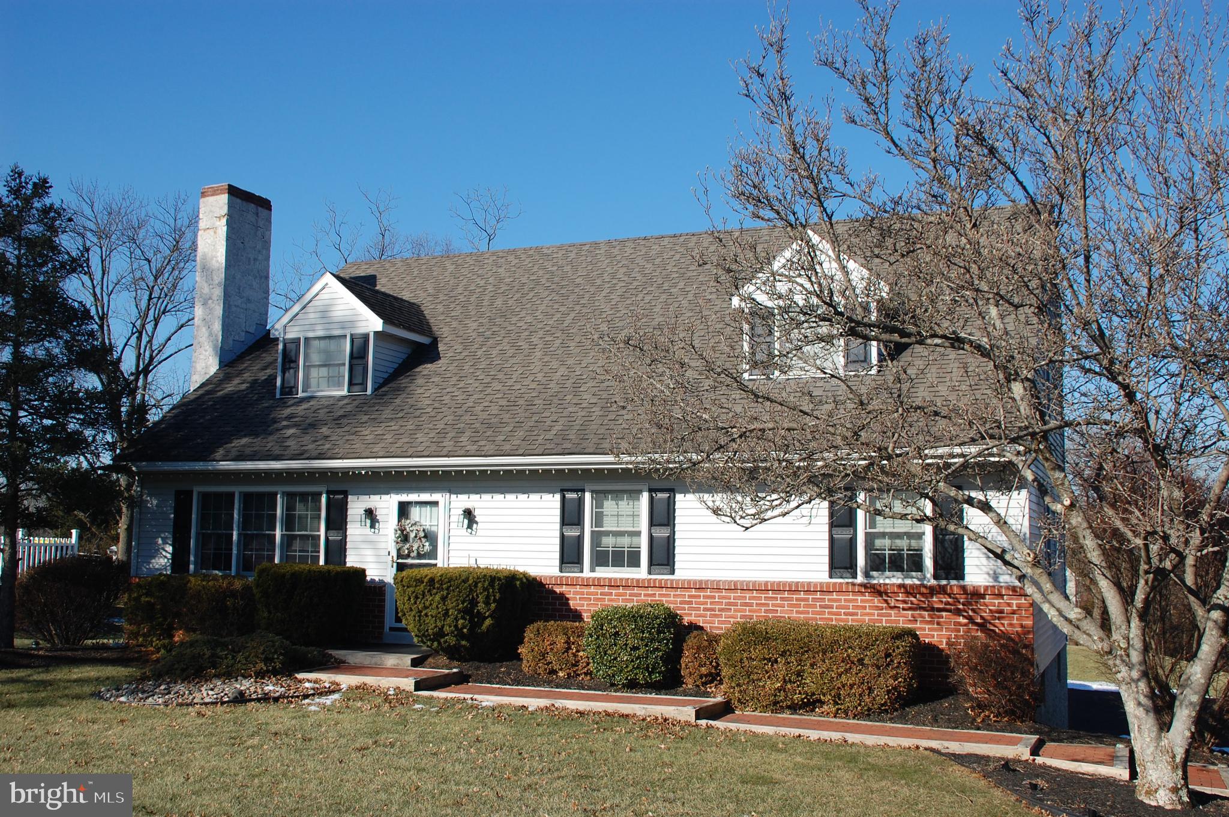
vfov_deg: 35.4
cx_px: 614
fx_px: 1279
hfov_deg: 51.3
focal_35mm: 38
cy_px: 408
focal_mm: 25
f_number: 9
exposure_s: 1/320
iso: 200
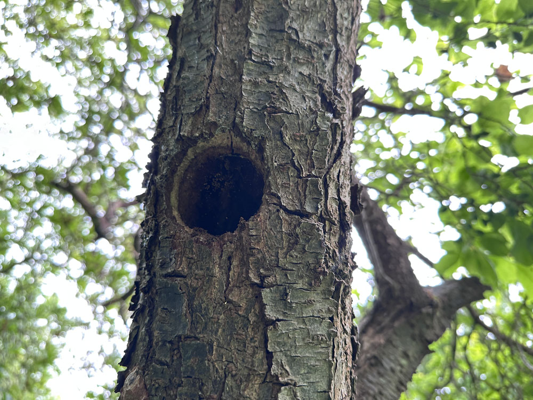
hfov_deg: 71.6
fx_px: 370
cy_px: 200
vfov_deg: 56.8
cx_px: 266
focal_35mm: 24
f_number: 1.78
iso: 250
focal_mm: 6.86
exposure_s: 1/99
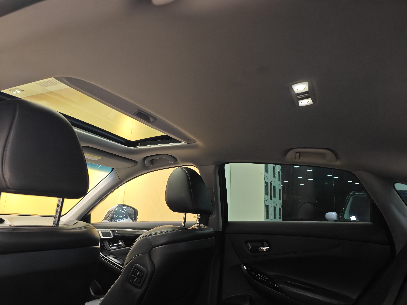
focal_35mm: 23
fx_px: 270
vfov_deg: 58.9
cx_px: 204
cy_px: 152
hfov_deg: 73.9
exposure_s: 1/250
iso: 3200
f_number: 1.9
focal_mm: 8.7
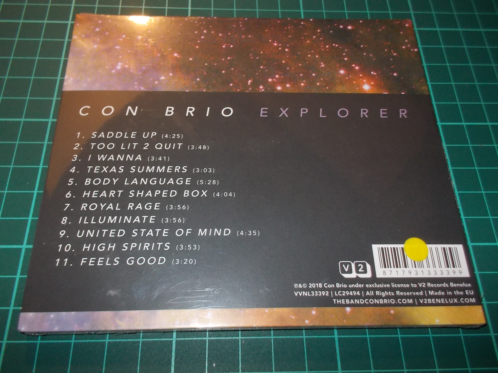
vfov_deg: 48.2
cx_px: 249
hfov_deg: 61.7
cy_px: 186
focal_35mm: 29
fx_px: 417
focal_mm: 4.1
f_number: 3.3
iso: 200
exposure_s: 1/30
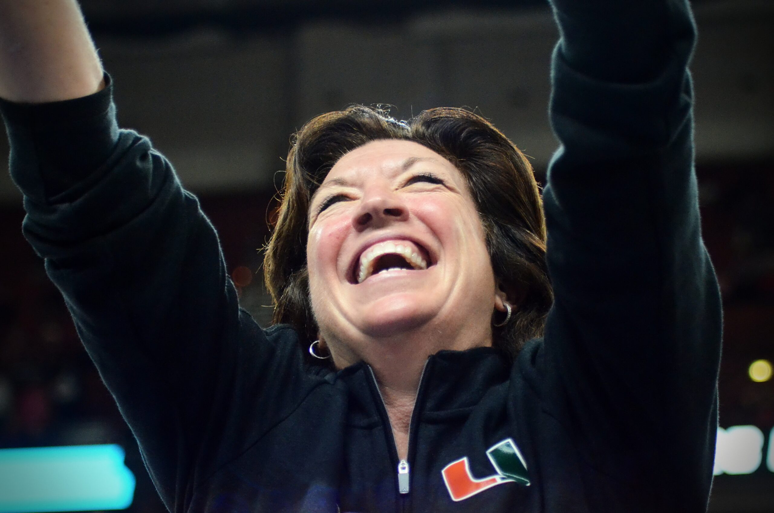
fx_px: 2253
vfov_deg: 13.0
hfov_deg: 19.5
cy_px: 256
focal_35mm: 105
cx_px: 387
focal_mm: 70
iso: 5000
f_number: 4
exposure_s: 1/500
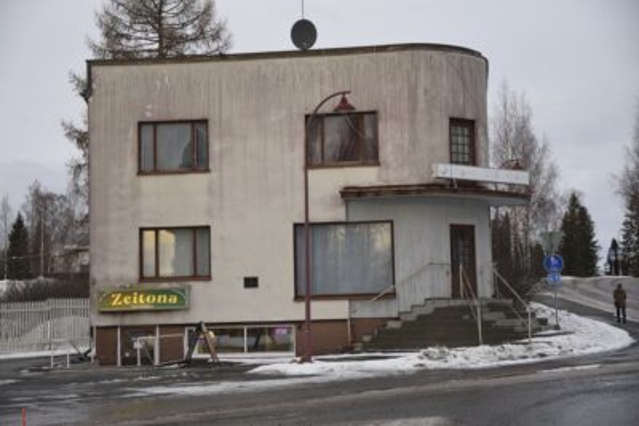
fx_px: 1198
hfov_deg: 29.9
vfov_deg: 20.2
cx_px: 320
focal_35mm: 68
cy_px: 213
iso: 800
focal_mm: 45
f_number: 3.8
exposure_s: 1/1000
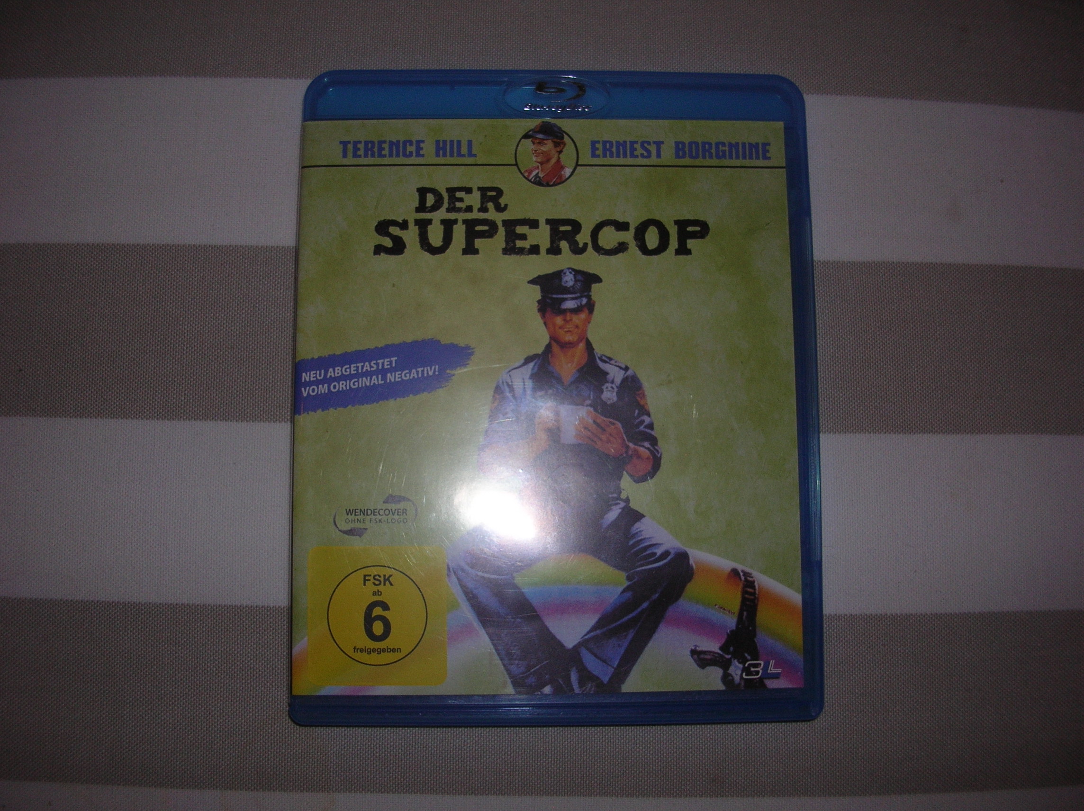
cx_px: 542
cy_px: 406
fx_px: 1095
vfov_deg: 40.6
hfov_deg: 52.7
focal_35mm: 35
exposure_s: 1/60.1
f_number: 2.8
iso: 50
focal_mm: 5.8
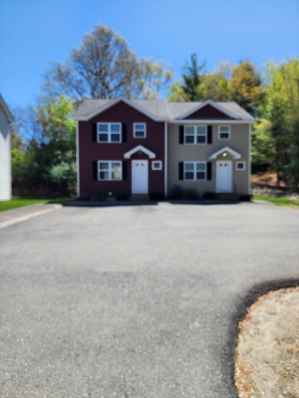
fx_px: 265
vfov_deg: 73.9
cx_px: 150
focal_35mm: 23
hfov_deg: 58.9
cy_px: 199
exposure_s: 1/796
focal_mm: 6.4
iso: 12
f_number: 1.8
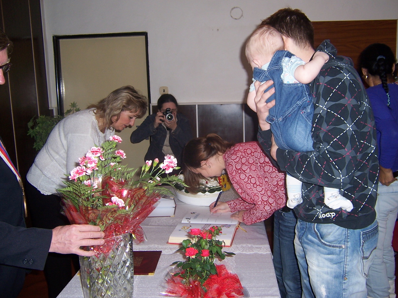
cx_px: 204
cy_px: 145
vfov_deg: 41.8
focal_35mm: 34
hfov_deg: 54.0
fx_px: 391
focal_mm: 5.5
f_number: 2.8
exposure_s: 1/60
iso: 80
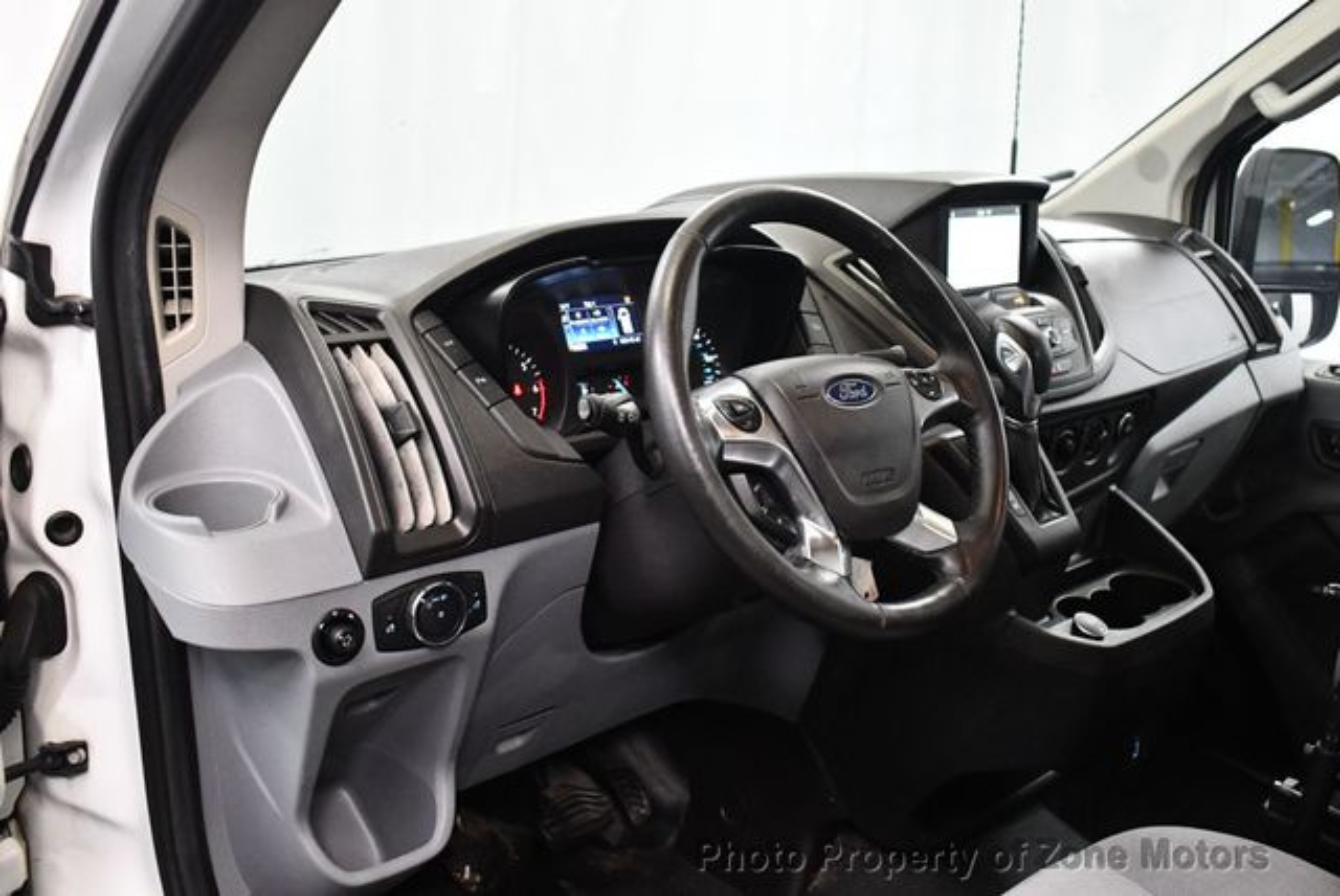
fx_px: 1341
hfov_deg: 53.1
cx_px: 670
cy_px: 448
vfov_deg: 36.9
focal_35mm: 36
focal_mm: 18
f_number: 3.5
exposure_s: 1/100
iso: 3200
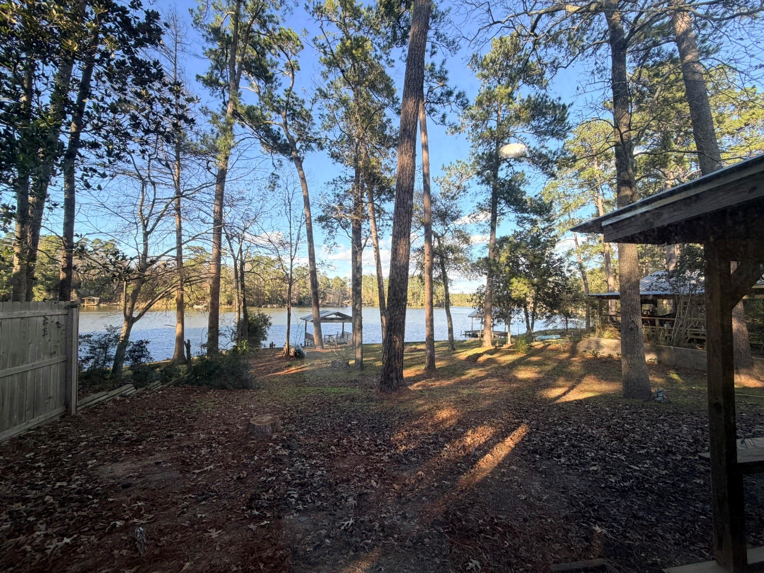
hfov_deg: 102.1
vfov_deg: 85.7
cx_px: 382
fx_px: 309
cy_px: 286
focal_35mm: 14
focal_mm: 2.22
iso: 50
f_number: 2.2
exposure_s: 1/390
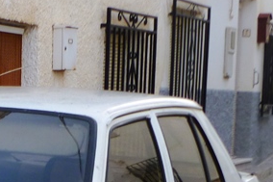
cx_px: -134
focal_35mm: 120
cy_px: 326
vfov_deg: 10.7
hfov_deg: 15.7
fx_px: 909
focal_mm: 5.7
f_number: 3.5
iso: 80
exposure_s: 1/80
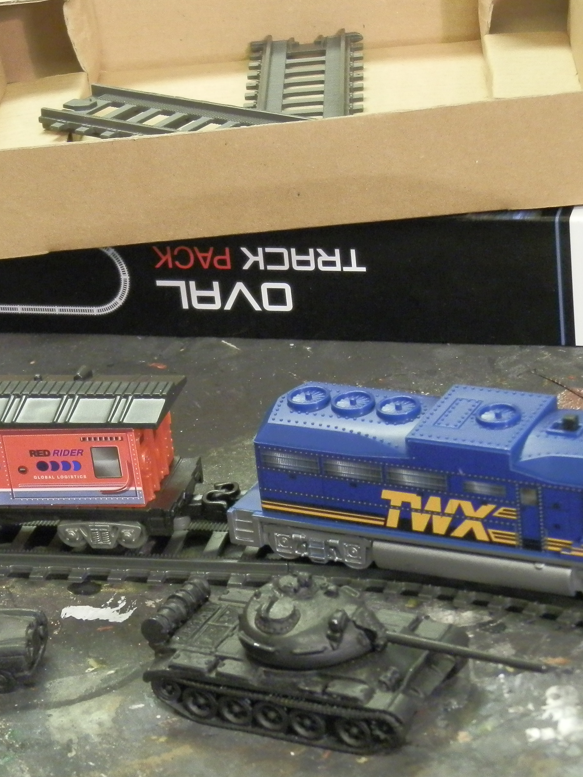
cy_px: 508
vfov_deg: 18.2
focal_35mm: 108
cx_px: 131
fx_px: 2426
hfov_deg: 13.6
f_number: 3.7
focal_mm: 10.99
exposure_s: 1/8
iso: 320
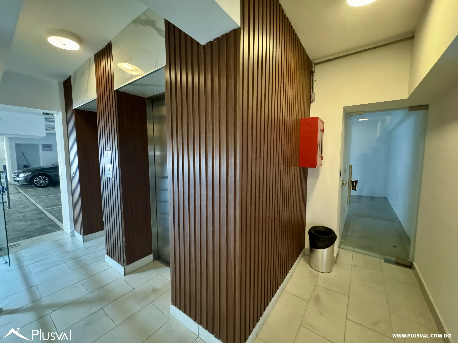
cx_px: 229
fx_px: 185
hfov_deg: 102.1
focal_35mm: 14
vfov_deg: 85.7
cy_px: 172
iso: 1250
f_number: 2.2
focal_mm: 2.22
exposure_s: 1/40
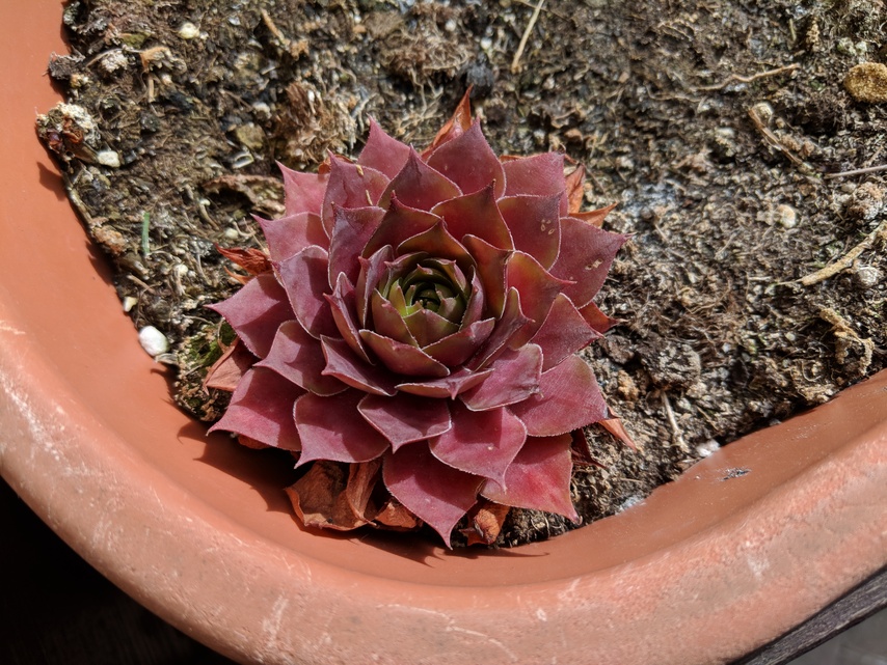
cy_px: 332
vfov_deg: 51.4
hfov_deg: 65.3
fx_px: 692
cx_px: 444
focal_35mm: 27
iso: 51
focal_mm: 4.44
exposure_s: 1/1376
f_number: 1.8
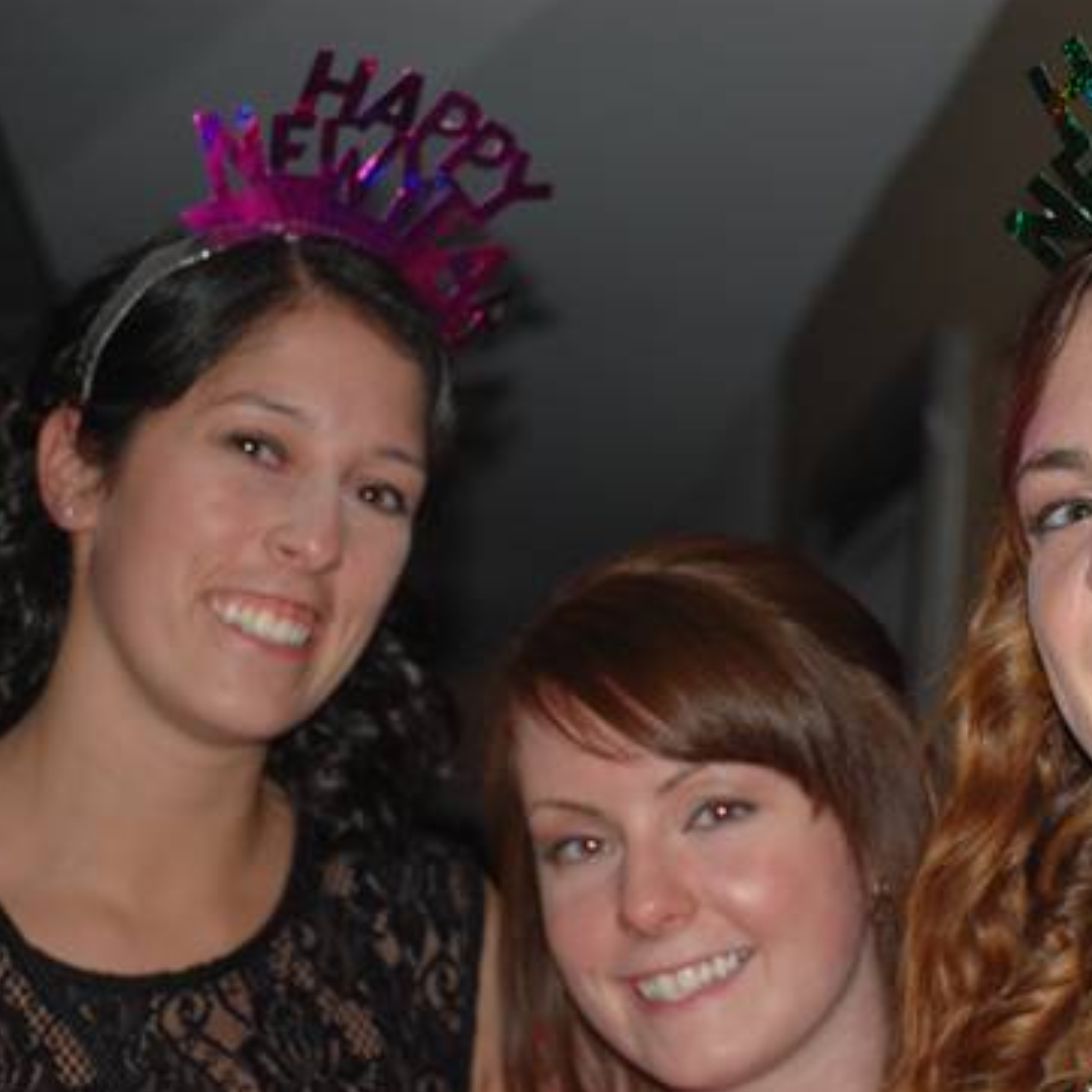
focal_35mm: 107
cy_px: 548
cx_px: 783
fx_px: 3806
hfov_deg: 16.3
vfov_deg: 16.3
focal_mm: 55
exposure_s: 1/60
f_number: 4
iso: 400
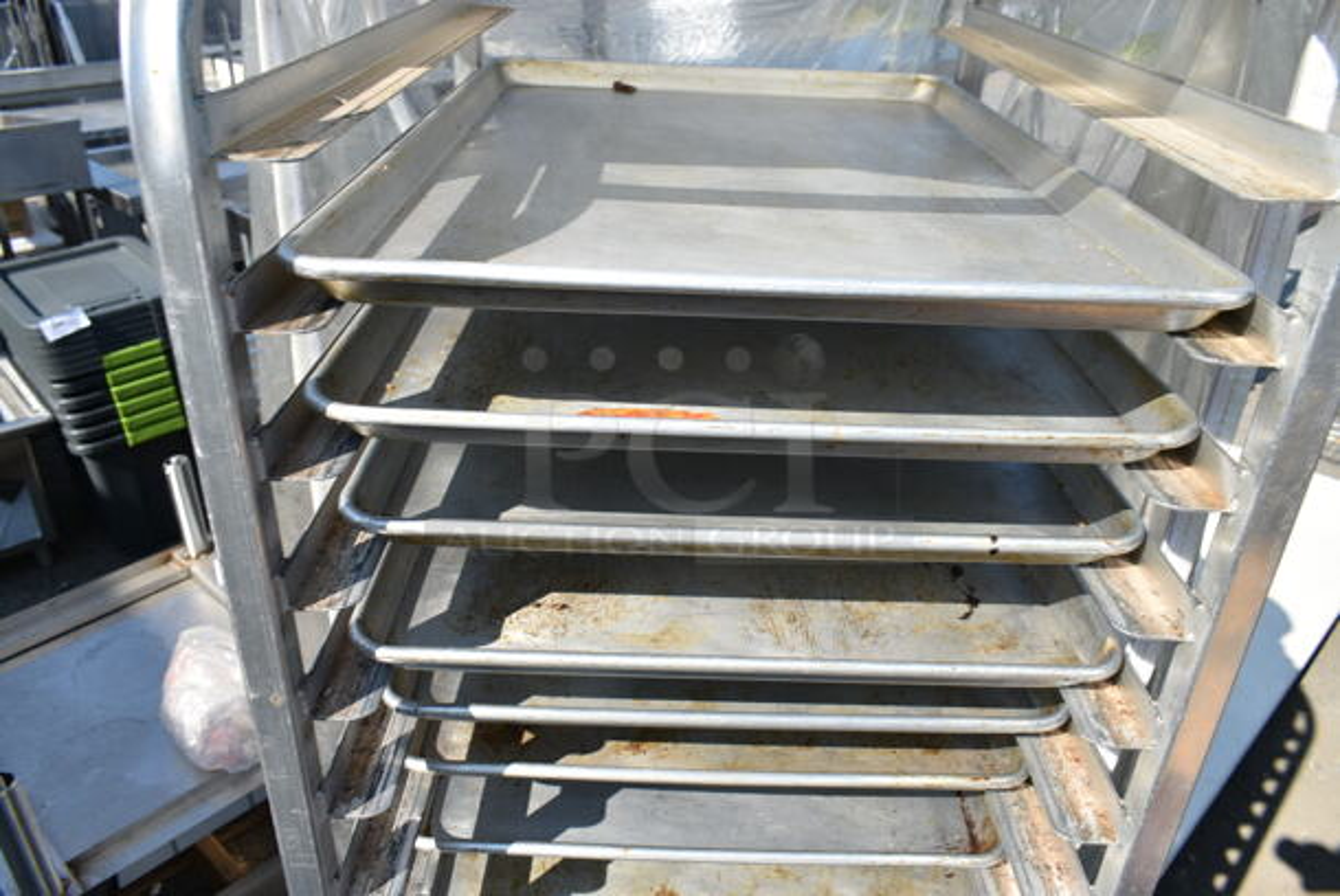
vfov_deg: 48.0
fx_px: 1006
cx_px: 670
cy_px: 448
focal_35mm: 27
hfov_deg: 67.3
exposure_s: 1/200
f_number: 7.1
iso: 100
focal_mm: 18
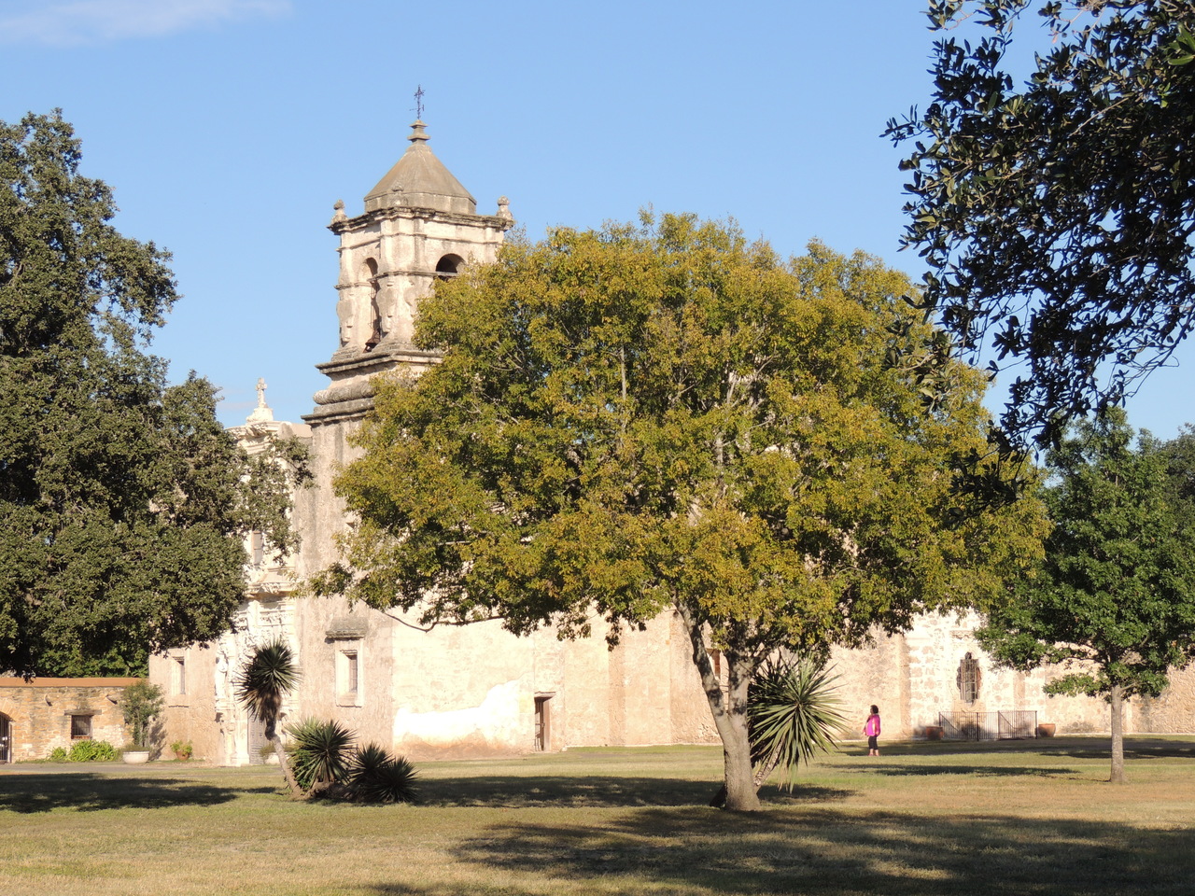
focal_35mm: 75
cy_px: 448
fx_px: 2589
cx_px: 598
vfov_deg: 19.6
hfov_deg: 26.0
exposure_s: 1/640
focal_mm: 13.3
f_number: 3.9
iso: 100
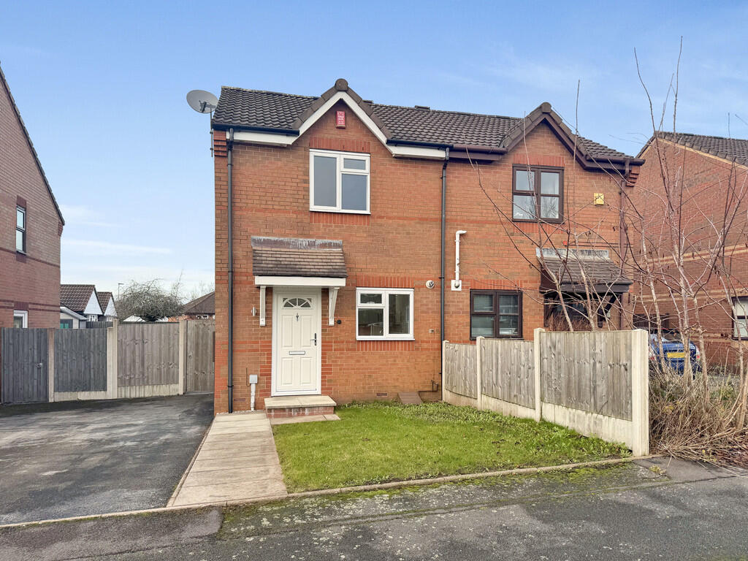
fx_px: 519
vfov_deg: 56.8
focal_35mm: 24
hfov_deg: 71.6
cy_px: 280
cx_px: 374
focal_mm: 6.76
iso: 80
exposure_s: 1/470
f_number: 1.78
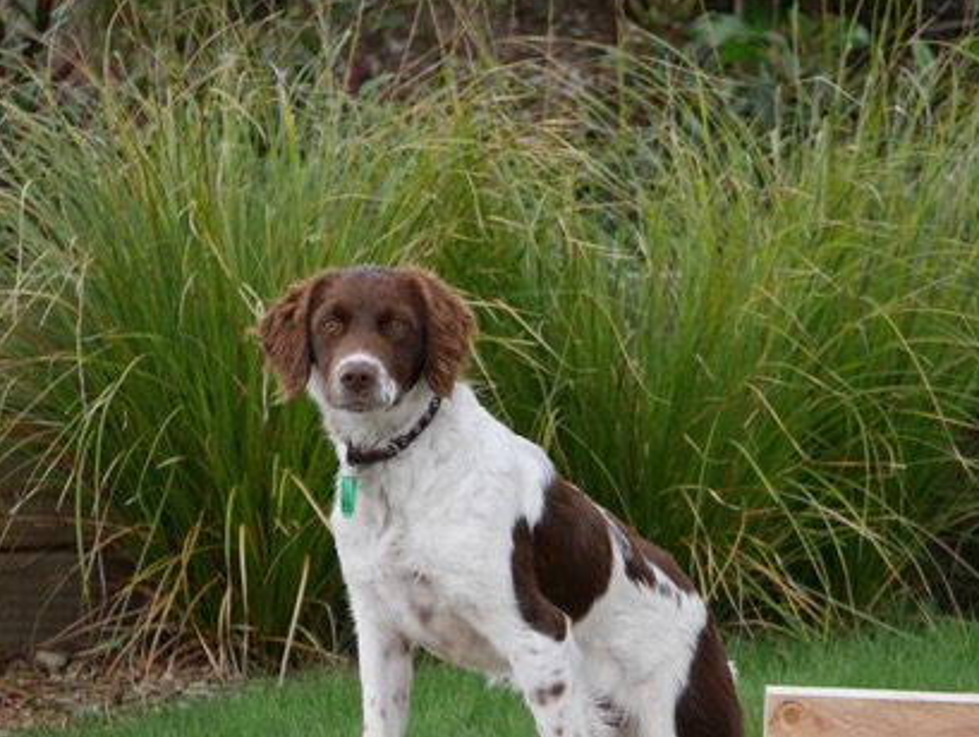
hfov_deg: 5.4
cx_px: 495
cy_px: 528
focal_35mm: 369
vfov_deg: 4.0
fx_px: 10451
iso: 320
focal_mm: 118
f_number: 5.6
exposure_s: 1/250
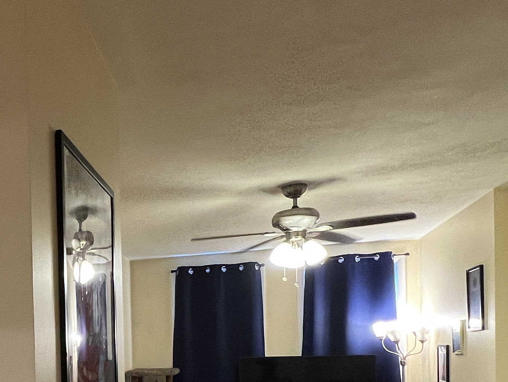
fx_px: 558
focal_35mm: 38
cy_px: 369
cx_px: 33
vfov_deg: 34.8
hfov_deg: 43.8
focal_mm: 1.57
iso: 320
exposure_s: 1/60
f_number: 1.8
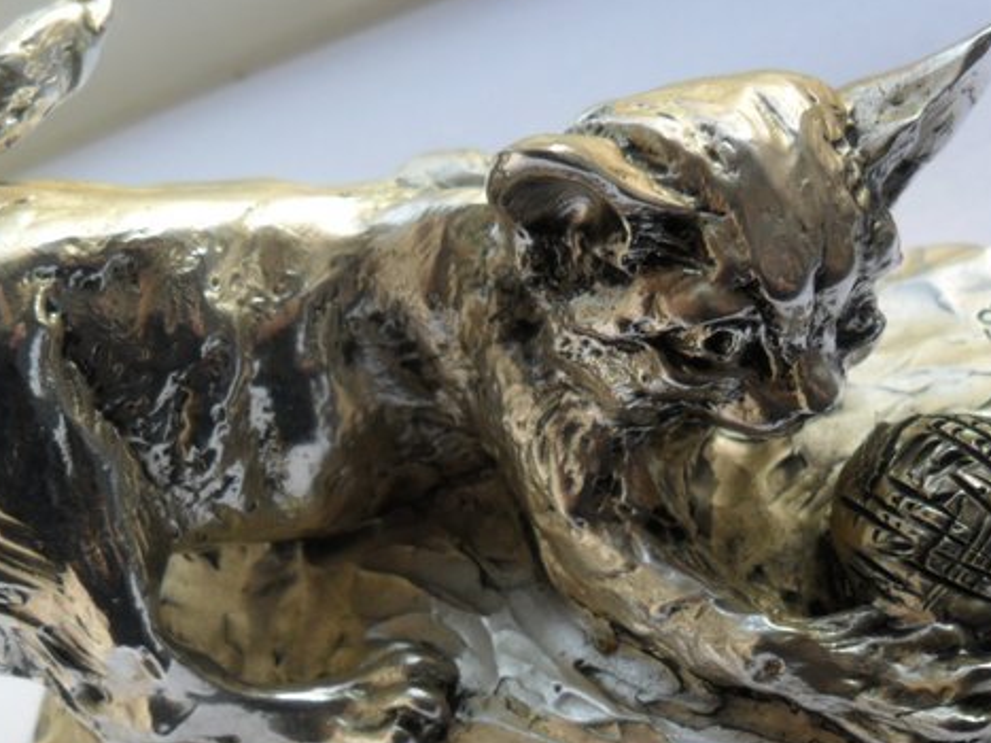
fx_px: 1059
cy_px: 495
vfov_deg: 38.2
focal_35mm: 37
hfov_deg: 50.1
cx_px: 446
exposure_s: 1/90
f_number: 3.5
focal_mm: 4.9
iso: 100
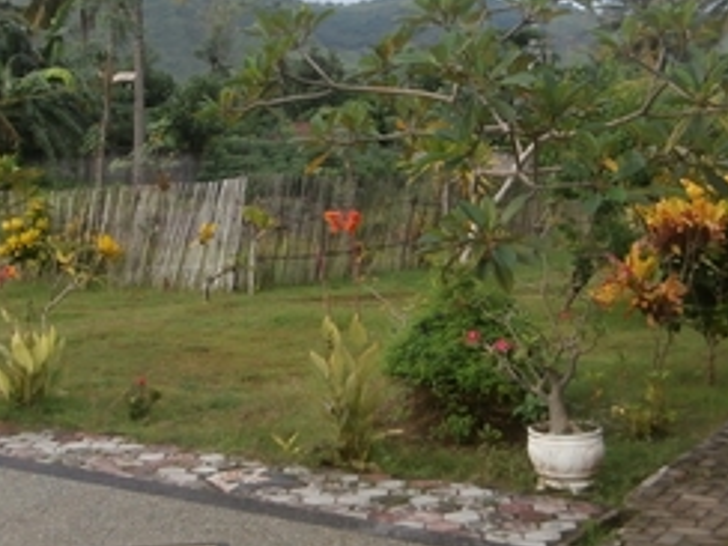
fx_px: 1241
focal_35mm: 59
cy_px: 209
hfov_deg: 32.7
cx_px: 379
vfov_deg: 24.8
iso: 100
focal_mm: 4.2
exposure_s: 1/500
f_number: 3
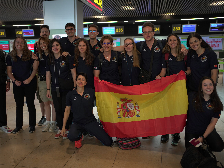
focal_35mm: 38
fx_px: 246
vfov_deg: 37.7
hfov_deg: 48.9
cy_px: 84
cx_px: 102
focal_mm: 35
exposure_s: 1/250
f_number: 1.8
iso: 800
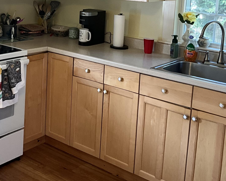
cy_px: 15
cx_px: 48
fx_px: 388
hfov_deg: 31.7
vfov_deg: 25.3
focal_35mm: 58
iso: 64
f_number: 1.8
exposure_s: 1/60
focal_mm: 3
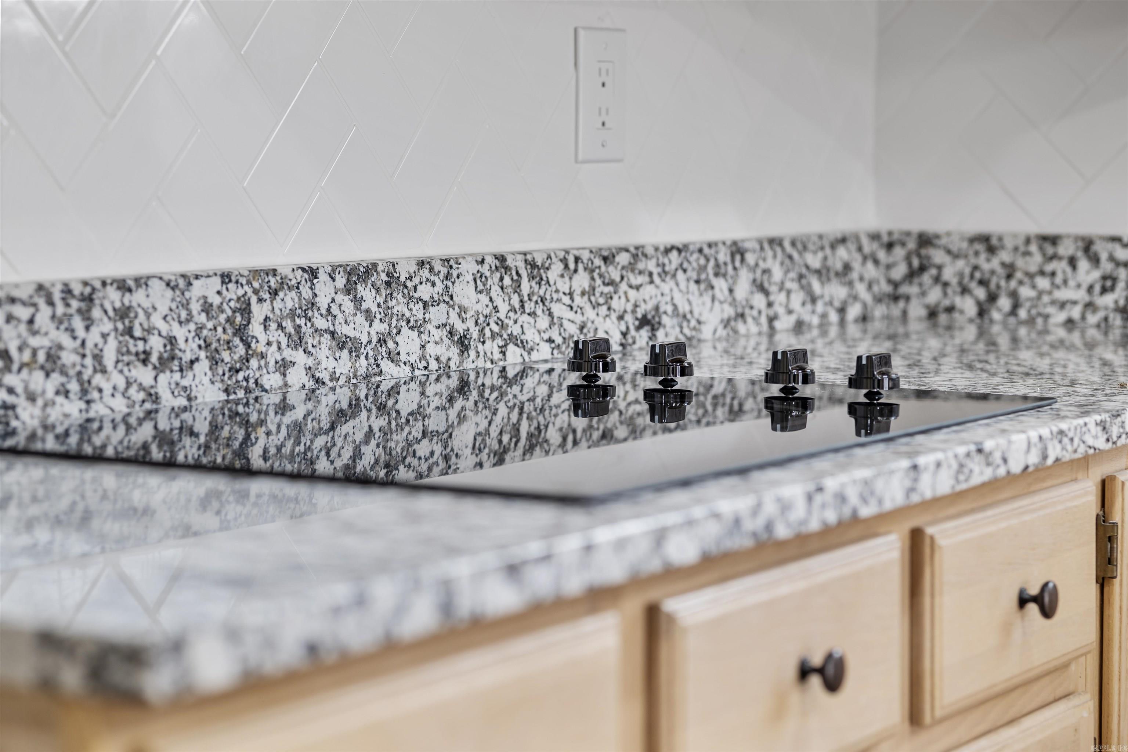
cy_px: 376
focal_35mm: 85
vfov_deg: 16.1
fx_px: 2663
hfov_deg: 23.9
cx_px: 564
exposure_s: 1/13
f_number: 3.5
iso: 160
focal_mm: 85
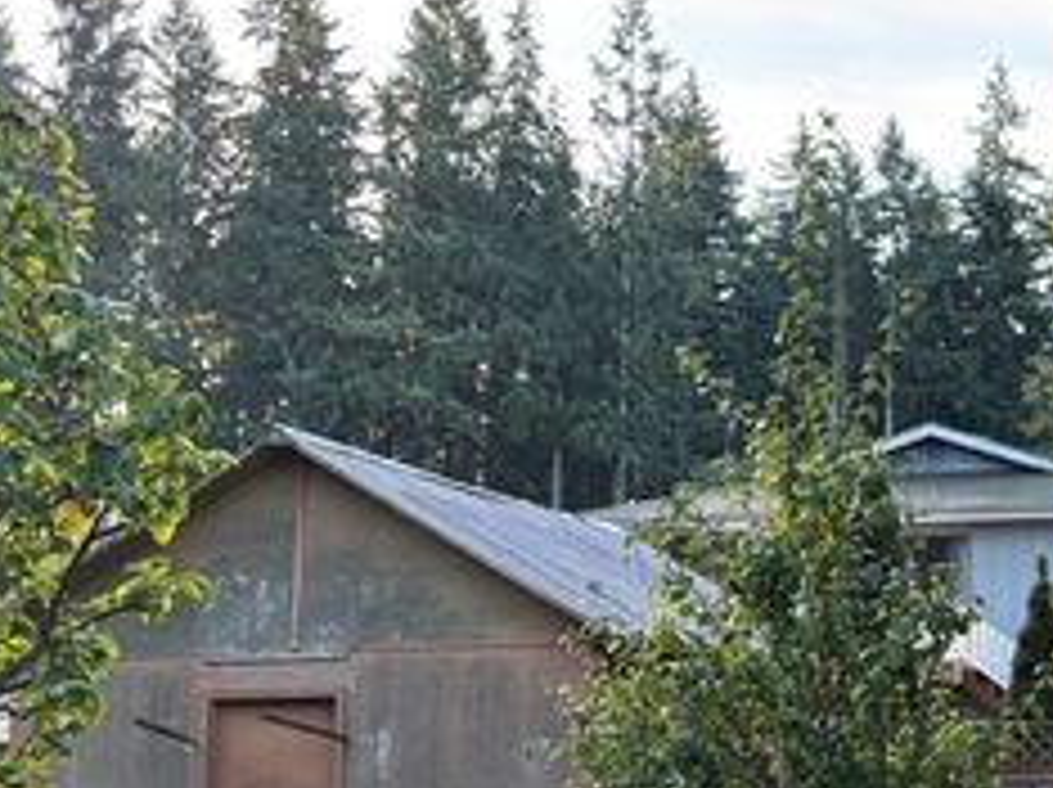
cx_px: 1161
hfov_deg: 27.0
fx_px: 2006
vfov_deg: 22.1
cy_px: 538
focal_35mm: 66
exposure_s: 1/121
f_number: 1.6
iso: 40
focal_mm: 5.96
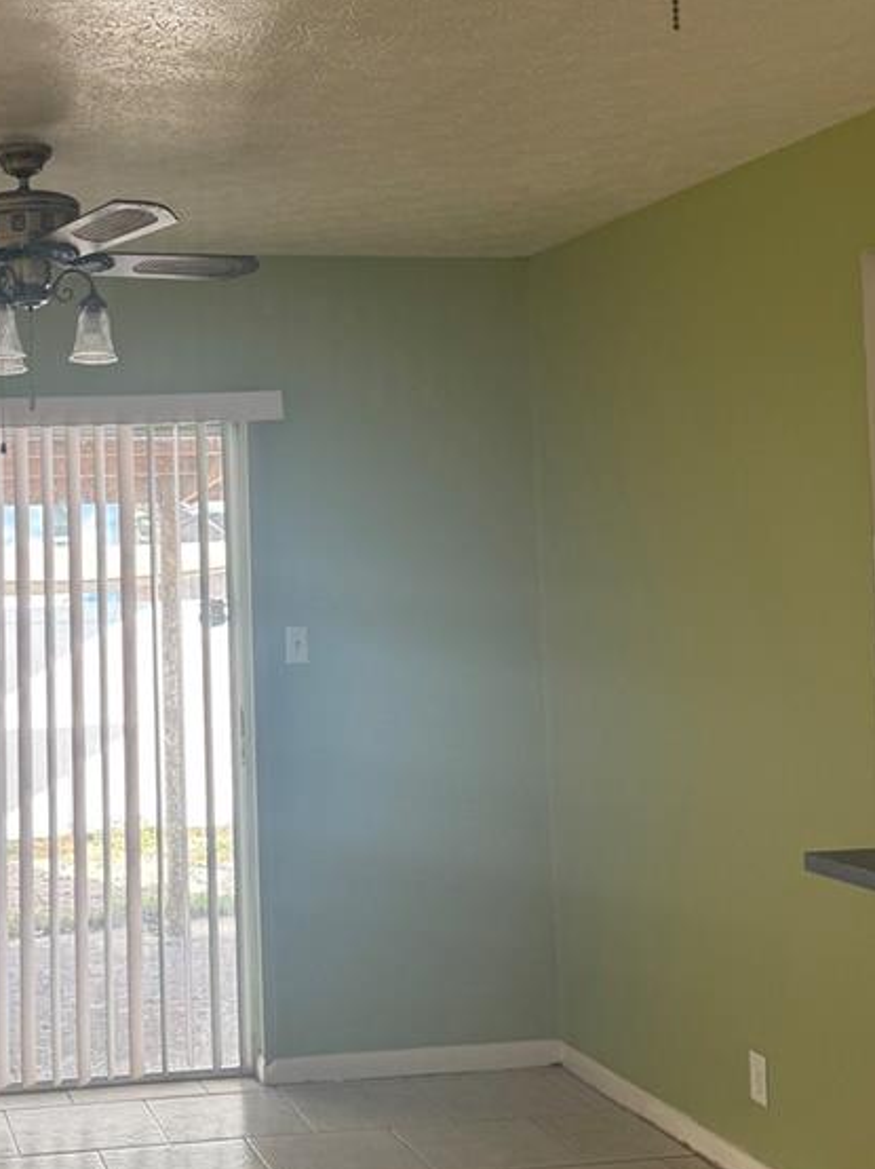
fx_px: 1754
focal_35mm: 52
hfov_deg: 27.3
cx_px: 145
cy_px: 441
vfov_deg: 36.6
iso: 64
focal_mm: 6.76
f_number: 1.78
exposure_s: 1/157
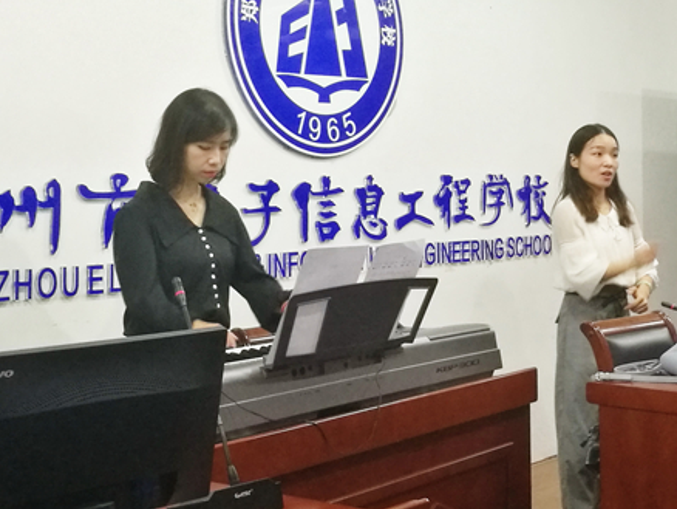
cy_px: 181
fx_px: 1233
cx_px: 439
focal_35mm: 63
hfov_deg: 30.5
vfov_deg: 23.2
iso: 400
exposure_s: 1/25
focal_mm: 4.5
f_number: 2.2
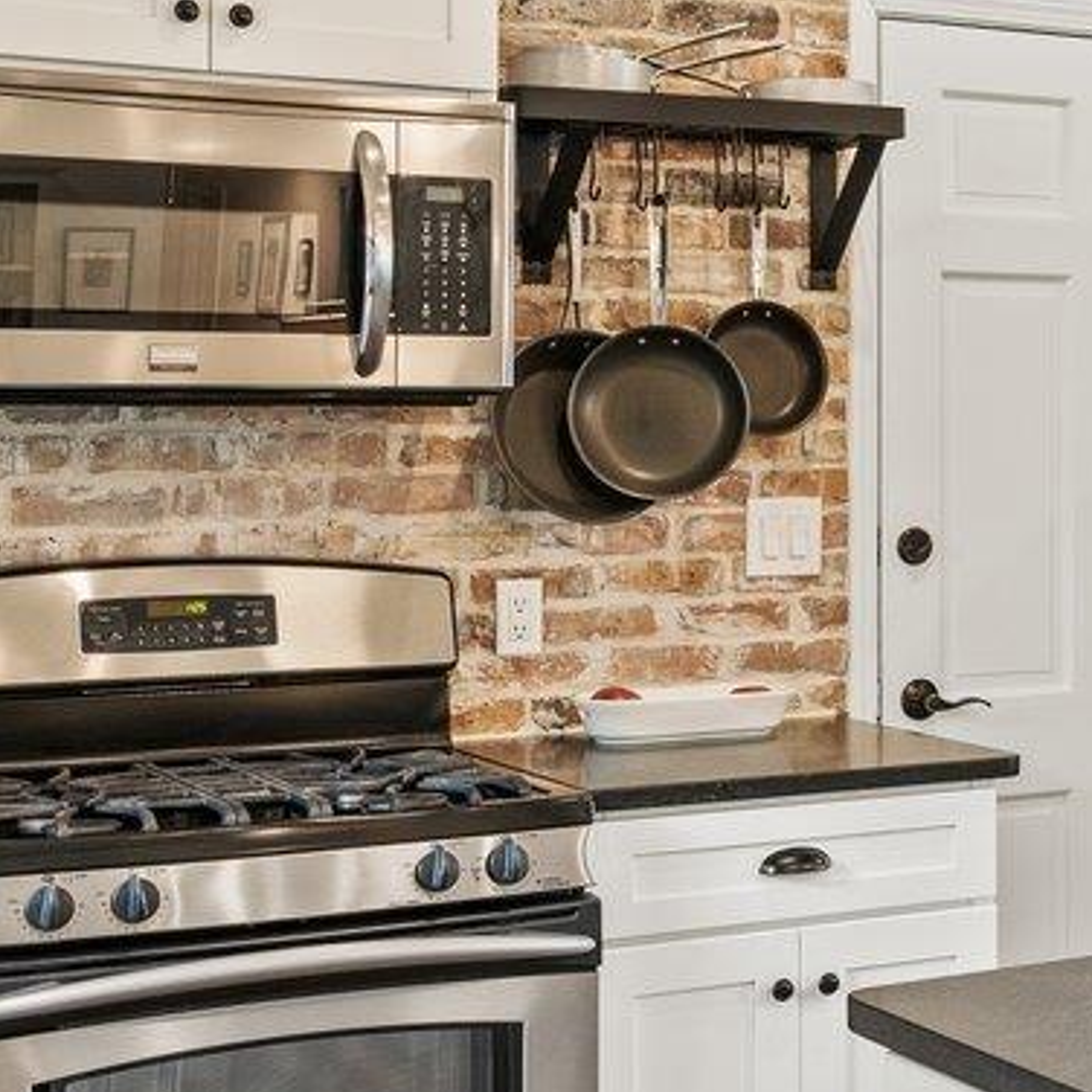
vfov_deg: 23.4
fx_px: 2641
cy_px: 516
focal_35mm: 74
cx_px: 1388
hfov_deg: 21.3
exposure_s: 1
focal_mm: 16
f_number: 8
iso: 250
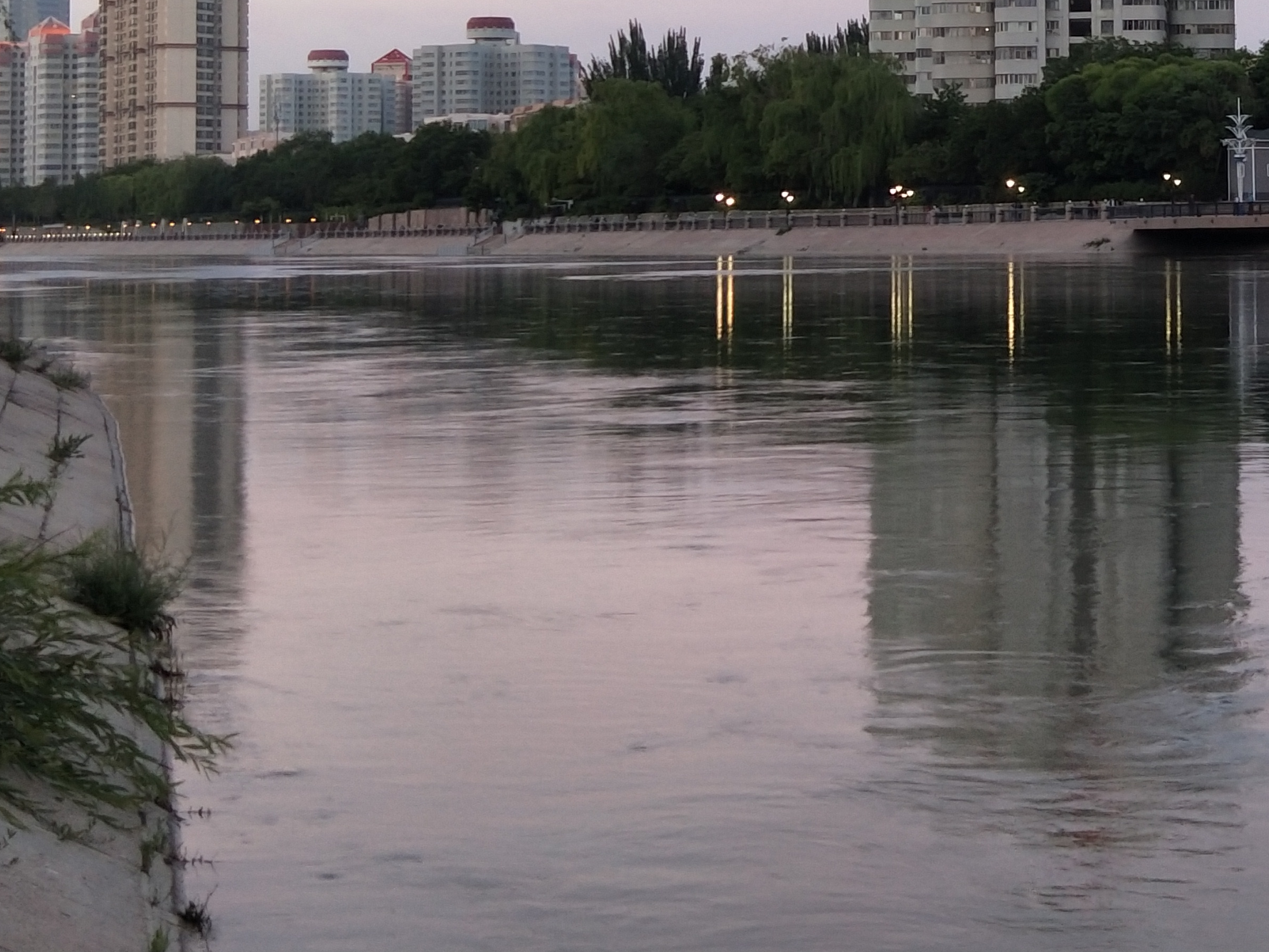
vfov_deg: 28.7
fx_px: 1760
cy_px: 40
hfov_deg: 36.8
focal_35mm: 48
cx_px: 1170
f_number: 1.7
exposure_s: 1/50
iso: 68
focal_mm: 4.27
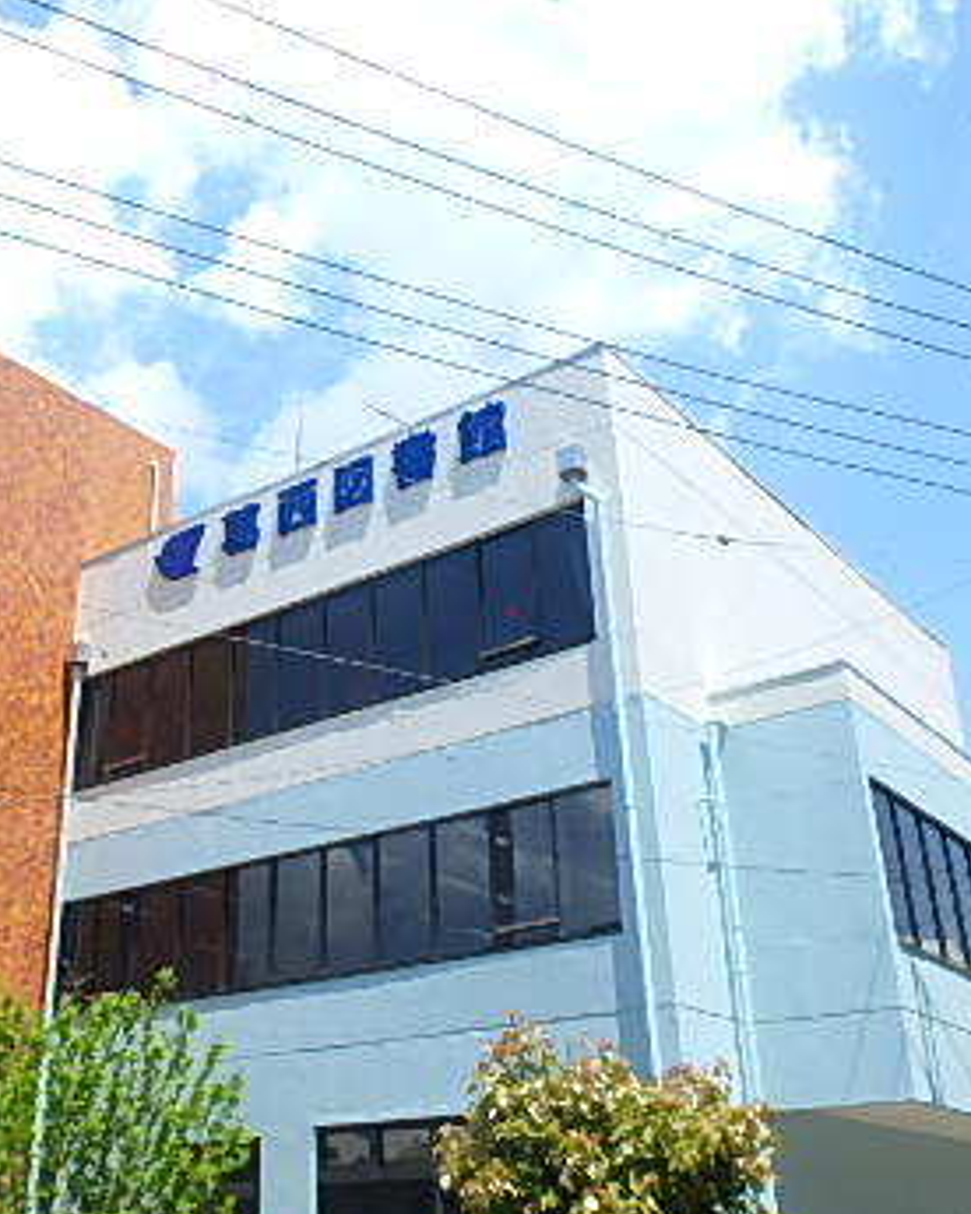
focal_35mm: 38
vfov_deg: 47.9
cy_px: 616
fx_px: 1365
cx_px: 306
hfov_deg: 38.6
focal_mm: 3.7
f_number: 3.5
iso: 125
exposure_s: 1/1000
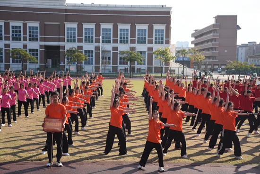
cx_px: 130
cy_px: 87
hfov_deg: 28.1
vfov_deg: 18.9
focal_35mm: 72
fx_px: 520
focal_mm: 48
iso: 1000
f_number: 4.5
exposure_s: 1/5000
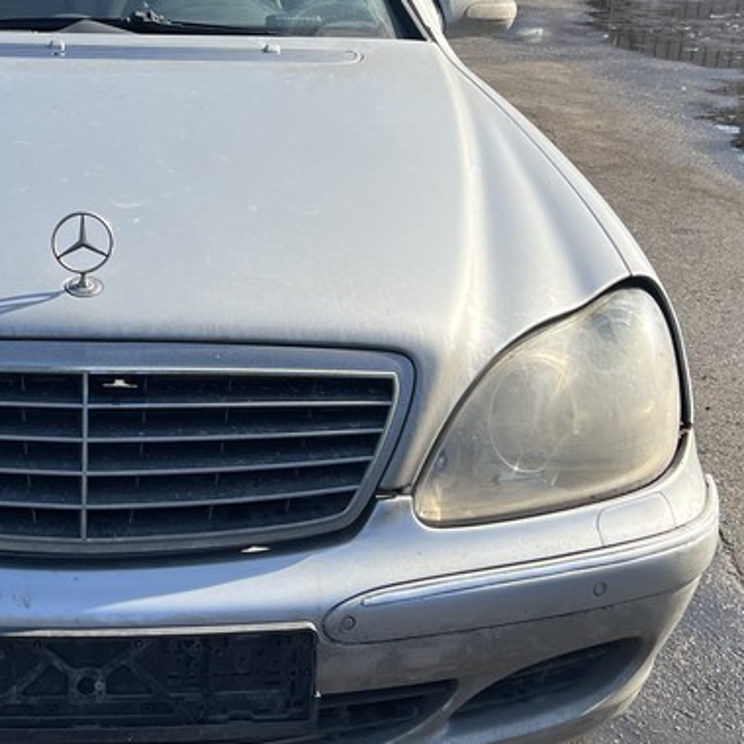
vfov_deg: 27.7
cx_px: 76
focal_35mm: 62
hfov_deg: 26.8
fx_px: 1508
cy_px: 298
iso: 50
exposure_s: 1/2632
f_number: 1.5
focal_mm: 5.7
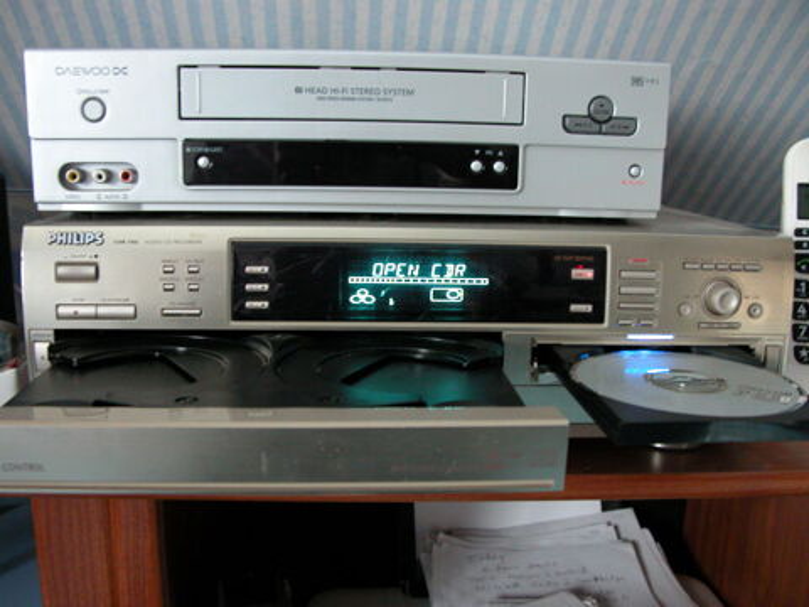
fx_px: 818
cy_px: 304
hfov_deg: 52.6
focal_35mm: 35
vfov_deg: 40.7
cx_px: 404
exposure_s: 1/2.1
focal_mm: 8.9
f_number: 2.8
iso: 400
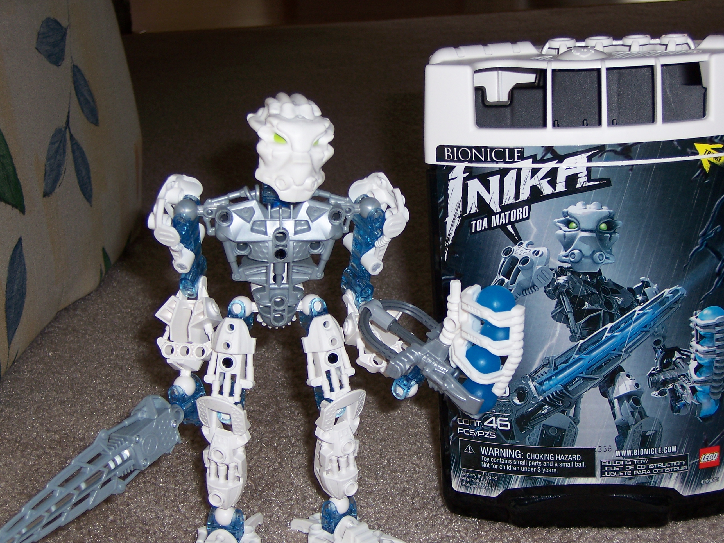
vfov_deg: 24.4
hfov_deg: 32.2
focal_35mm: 60
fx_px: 1255
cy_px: 272
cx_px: 362
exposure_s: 1/90
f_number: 4
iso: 80
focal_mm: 10
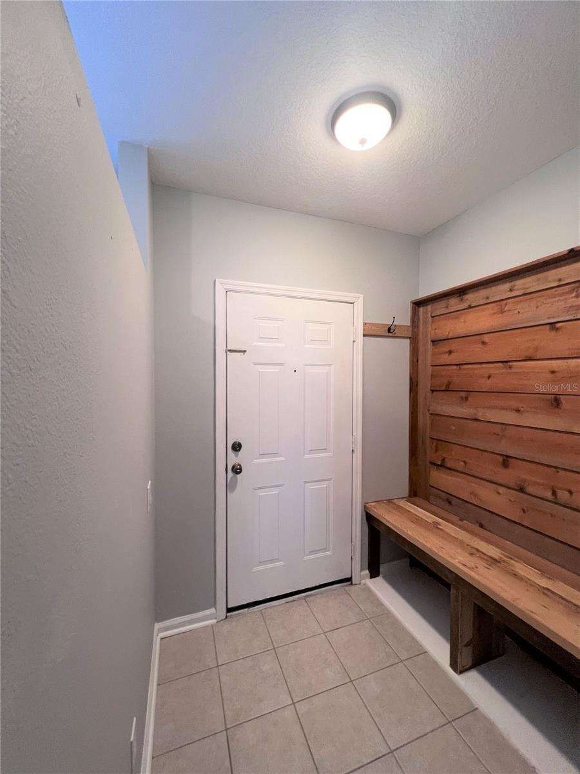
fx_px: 290
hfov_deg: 89.9
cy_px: 387
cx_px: 290
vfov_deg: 106.2
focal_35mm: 13
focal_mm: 1.57
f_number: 1.8
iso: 125
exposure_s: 1/60
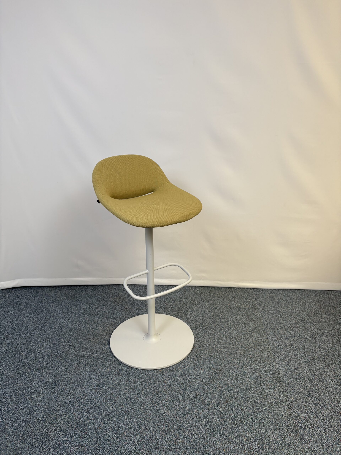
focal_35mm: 26
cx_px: 170
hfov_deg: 53.1
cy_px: 228
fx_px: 341
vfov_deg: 67.3
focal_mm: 5.96
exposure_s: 1/122
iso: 64
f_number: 1.6
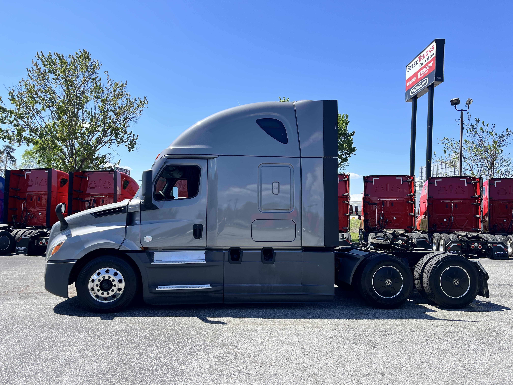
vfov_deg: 53.1
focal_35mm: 26
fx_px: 385
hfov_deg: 67.3
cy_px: 192
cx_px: 256
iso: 50
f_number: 1.6
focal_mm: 5.1
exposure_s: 1/2410
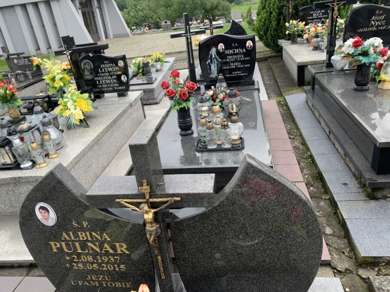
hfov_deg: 67.3
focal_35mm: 26
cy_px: 146
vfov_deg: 53.1
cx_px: 195
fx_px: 293
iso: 25
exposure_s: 1/783
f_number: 1.8
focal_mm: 4.25
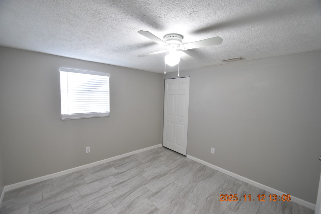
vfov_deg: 77.3
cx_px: 160
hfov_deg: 100.4
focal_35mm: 15
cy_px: 107
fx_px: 134
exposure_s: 1/30
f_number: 3.5
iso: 800
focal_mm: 10
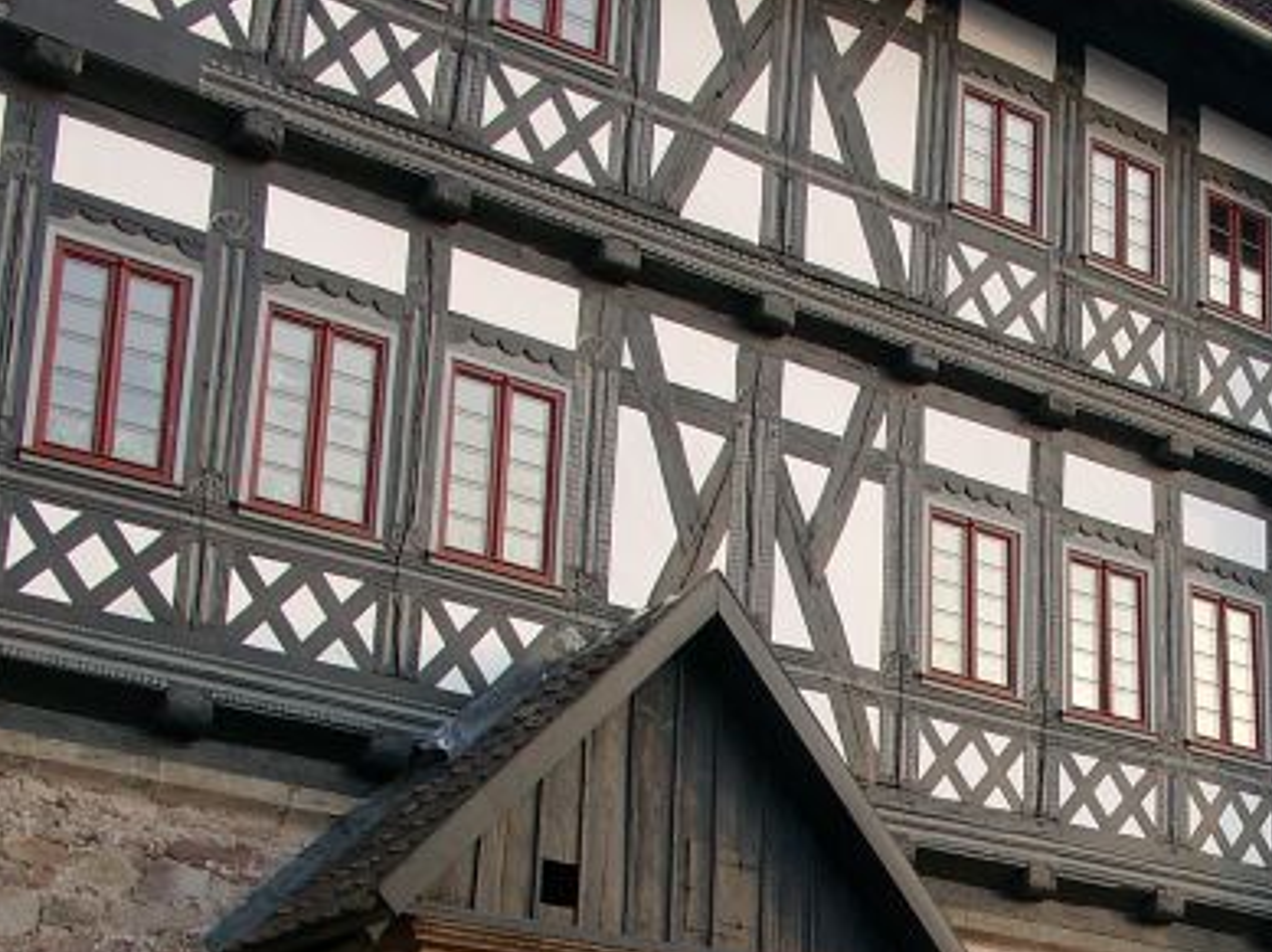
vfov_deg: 20.6
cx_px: 1115
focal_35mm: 70
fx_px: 2570
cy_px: 821
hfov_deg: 27.0
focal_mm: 7.13
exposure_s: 1/90.3
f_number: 4
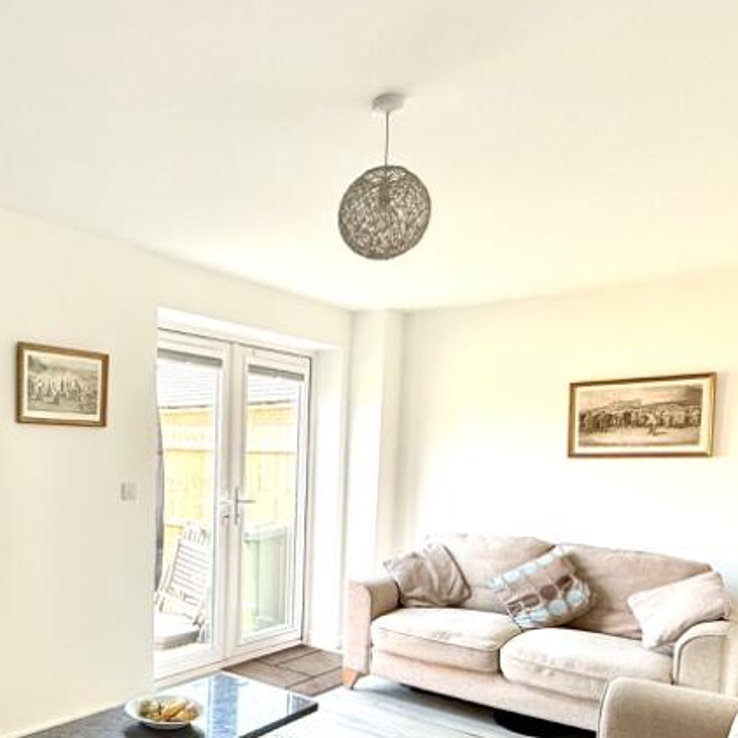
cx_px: 171
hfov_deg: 51.4
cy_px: 518
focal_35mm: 30
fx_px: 724
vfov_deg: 52.5
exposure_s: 1/99
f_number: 2.2
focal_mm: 2.22
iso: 125
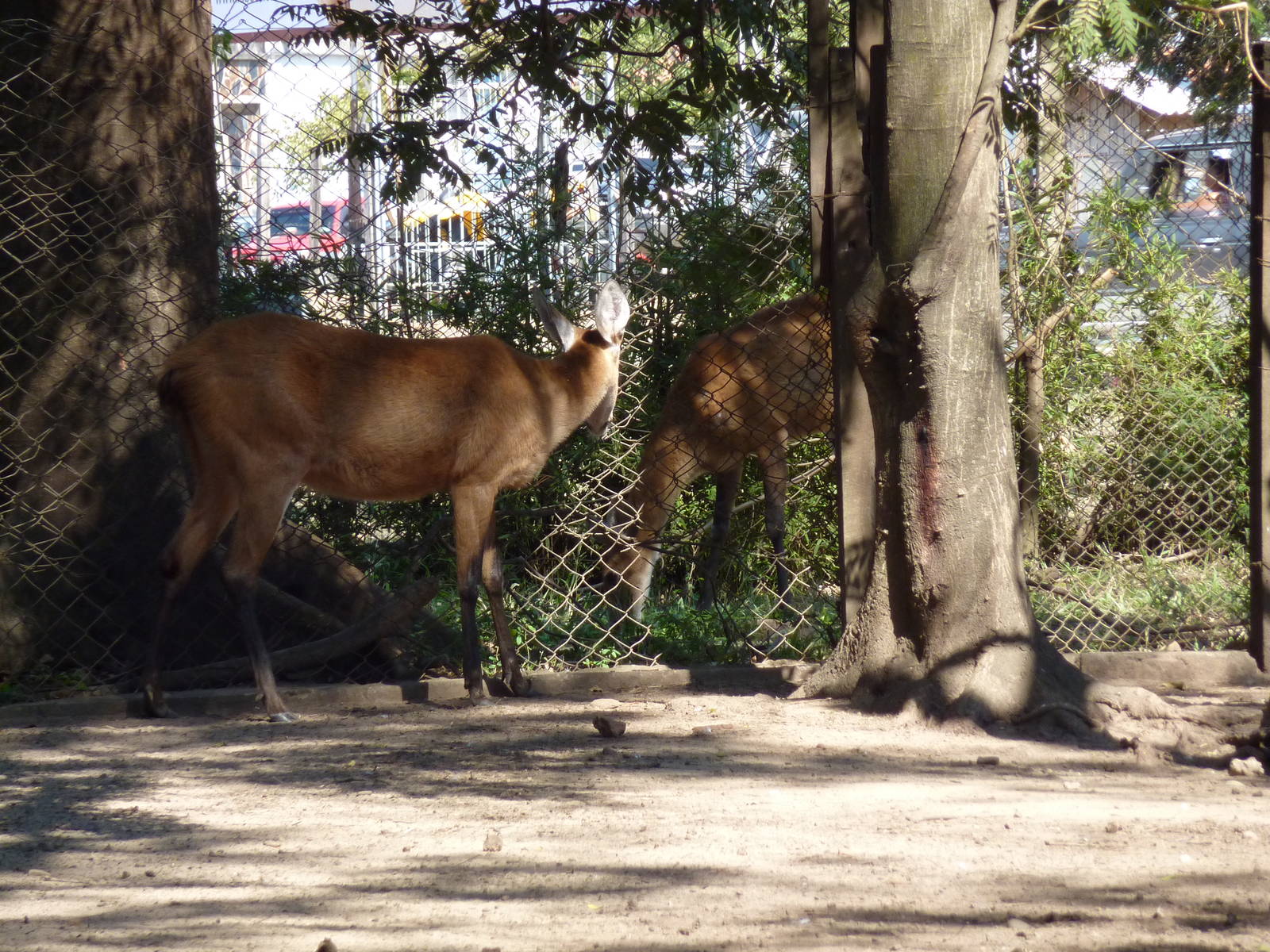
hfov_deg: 6.6
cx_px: 635
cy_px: 476
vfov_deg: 5.0
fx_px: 11006
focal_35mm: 300
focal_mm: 49.2
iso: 200
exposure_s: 1/250
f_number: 4.9
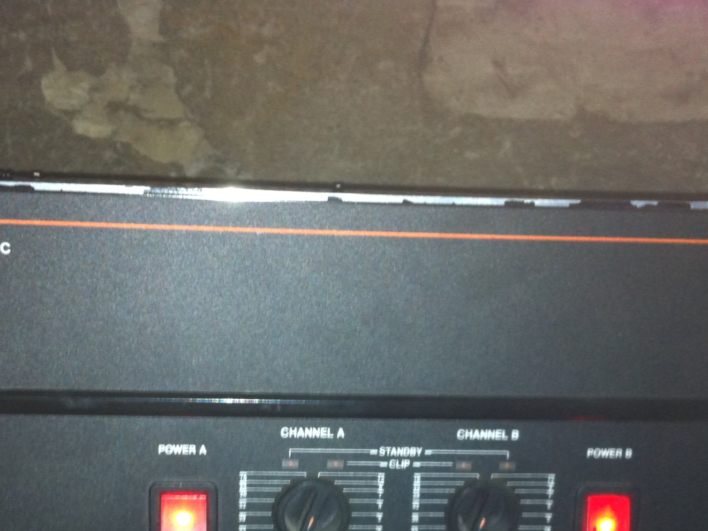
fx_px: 1227
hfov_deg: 32.2
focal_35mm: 60
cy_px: 448
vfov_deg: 23.9
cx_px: 346
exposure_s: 1/17
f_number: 2.8
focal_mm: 3.85
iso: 160
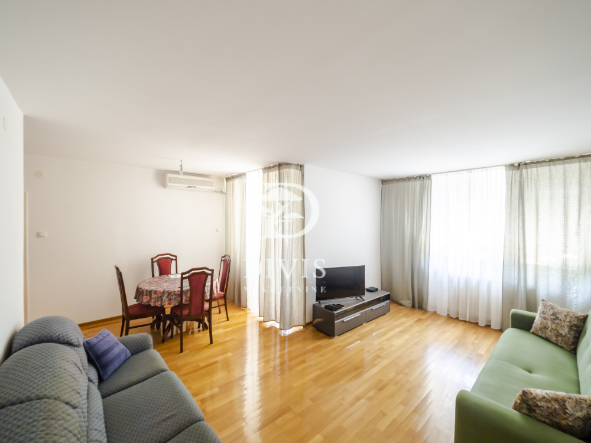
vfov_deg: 85.7
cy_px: 222
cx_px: 296
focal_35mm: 14
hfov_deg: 102.1
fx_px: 239
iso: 400
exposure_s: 1/20
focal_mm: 7
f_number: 4
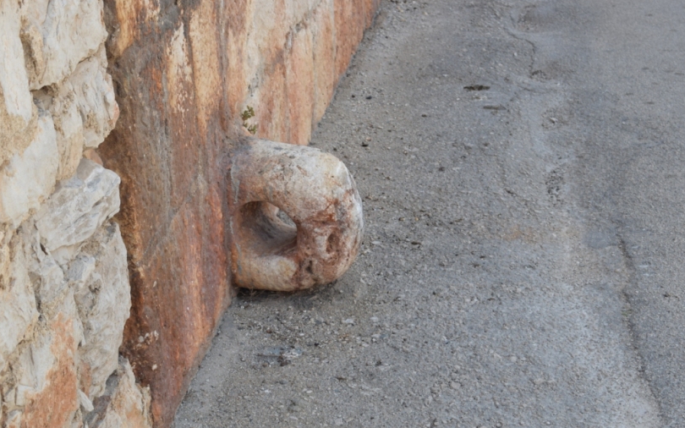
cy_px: 219
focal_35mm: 85
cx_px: 343
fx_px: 1577
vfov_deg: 15.4
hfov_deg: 24.5
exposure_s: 1/40
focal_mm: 55
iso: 250
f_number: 9
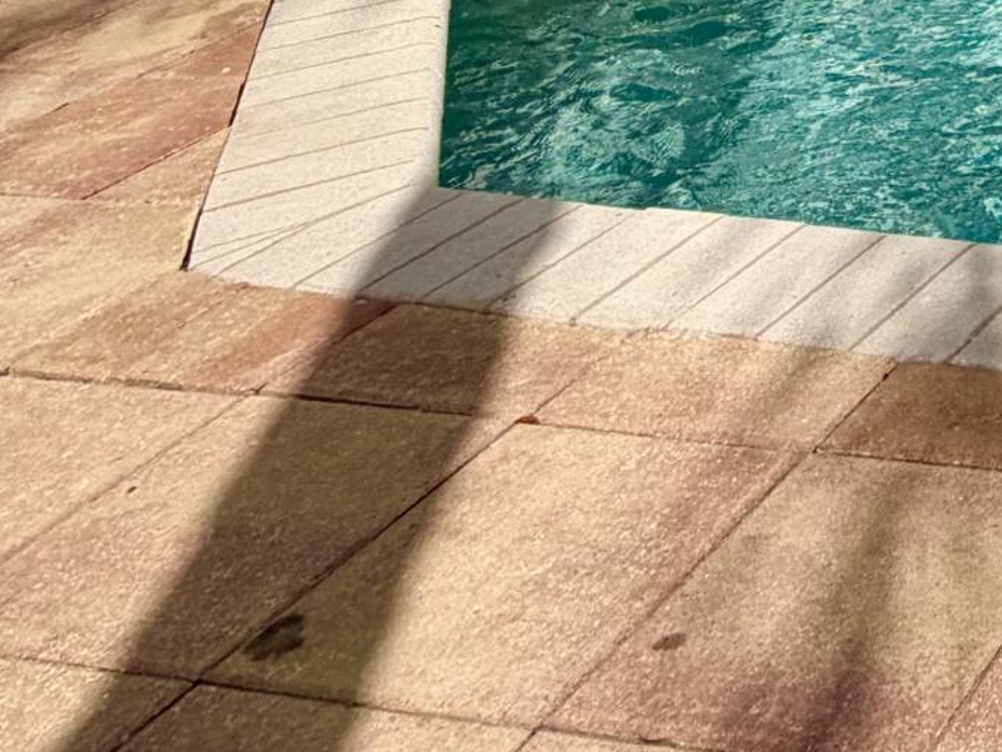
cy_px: -845
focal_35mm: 62
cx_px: 1649
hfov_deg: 22.8
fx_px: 1795
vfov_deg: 16.4
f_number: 2.2
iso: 20
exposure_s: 1/1901
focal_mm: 2.22
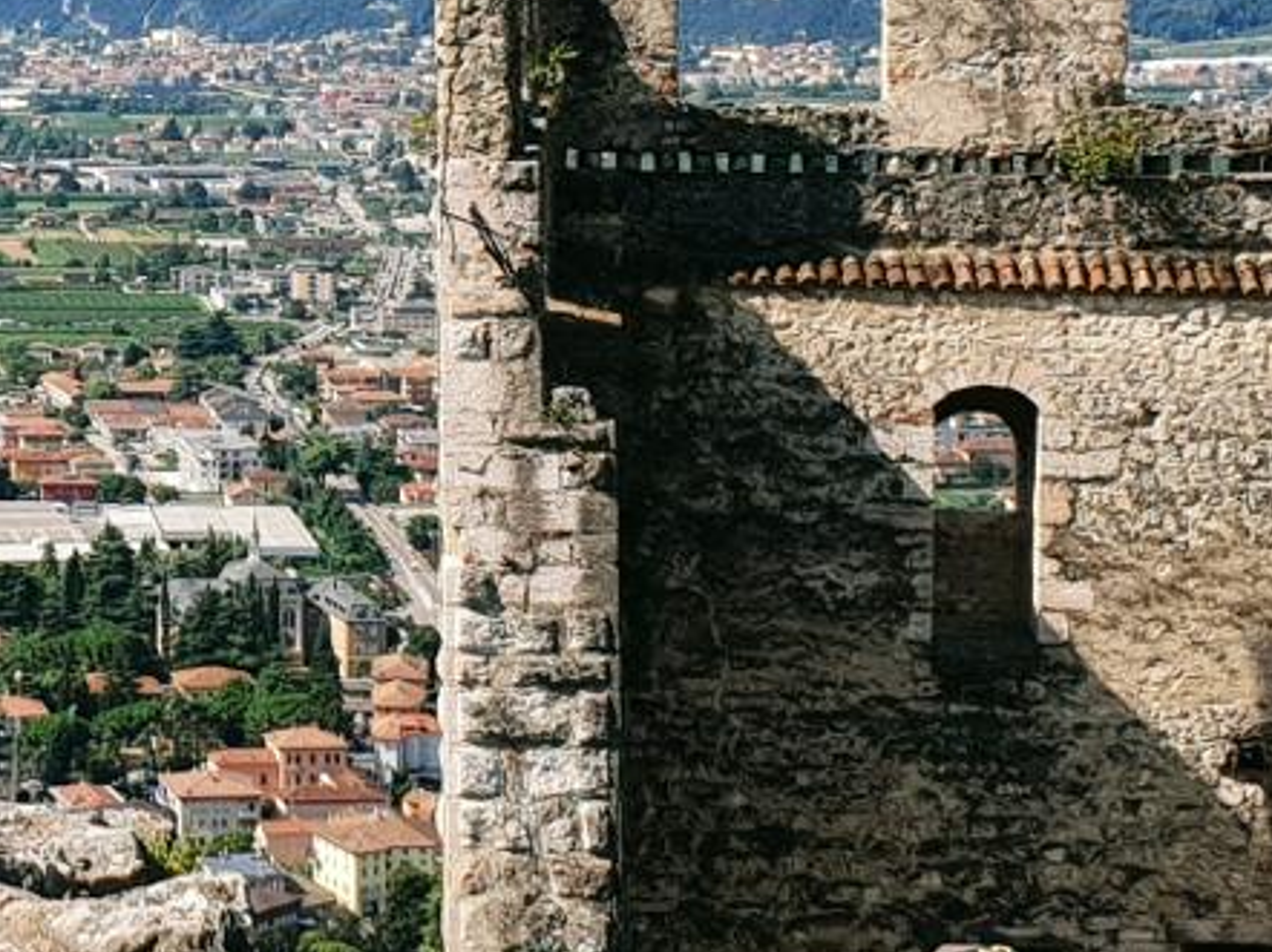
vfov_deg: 13.0
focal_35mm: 113
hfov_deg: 17.1
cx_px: 43
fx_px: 4150
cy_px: 46
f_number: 2.4
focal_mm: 4.3
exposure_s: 1/1340
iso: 50
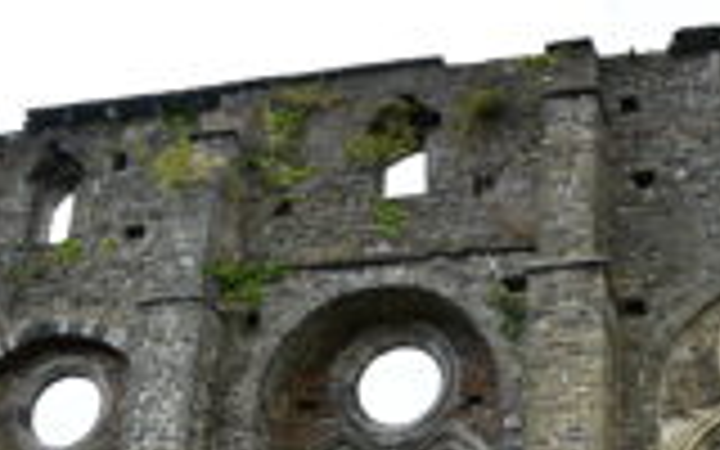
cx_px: 594
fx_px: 1197
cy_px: 443
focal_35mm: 61
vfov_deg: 20.6
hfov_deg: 32.4
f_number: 4.5
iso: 100
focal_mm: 16
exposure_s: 1/100
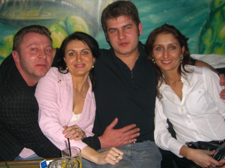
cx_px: 105
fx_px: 273
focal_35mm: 42
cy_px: 78
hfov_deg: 44.8
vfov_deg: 34.3
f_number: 2.8
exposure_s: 1/60
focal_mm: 7.9
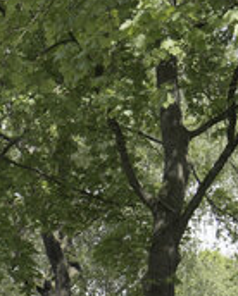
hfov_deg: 10.1
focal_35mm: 136
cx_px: -315
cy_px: 343
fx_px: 1194
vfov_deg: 13.8
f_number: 2.8
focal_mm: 25
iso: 100
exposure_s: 1/1250
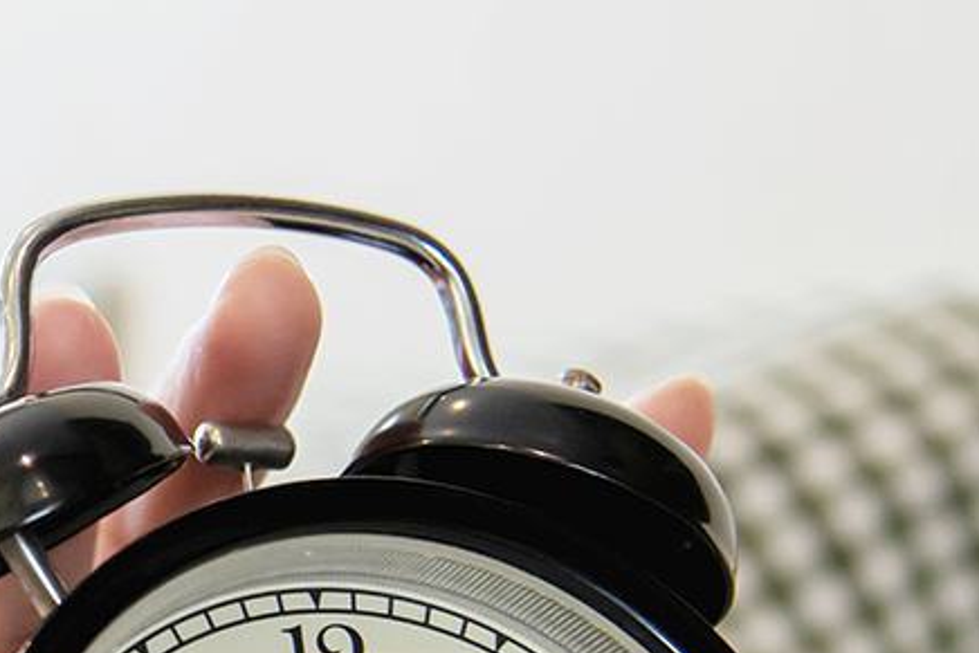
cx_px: -341
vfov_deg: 8.3
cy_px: 688
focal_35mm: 165
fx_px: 4488
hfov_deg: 12.0
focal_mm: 48
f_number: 4
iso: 1400
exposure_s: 1/100
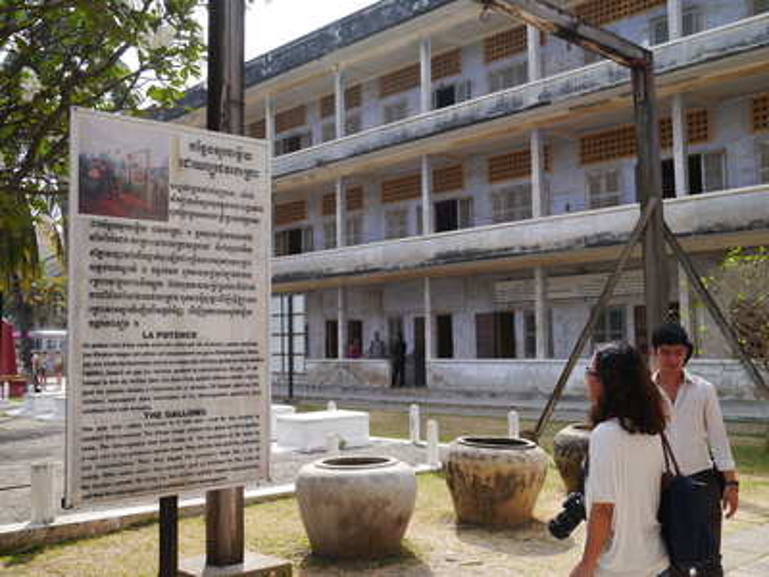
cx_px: 384
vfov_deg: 36.0
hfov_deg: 46.8
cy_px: 288
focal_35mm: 40
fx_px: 889
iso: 160
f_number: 4
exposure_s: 1/640
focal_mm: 20
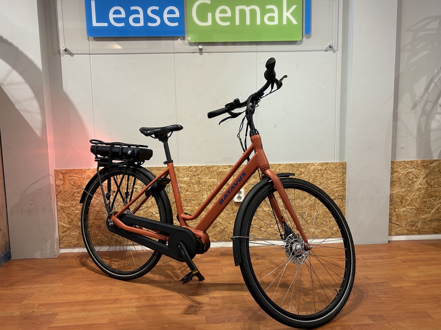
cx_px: 215
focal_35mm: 27
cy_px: 159
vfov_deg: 51.3
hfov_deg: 65.3
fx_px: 344
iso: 125
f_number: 1.5
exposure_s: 1/50
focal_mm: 5.7
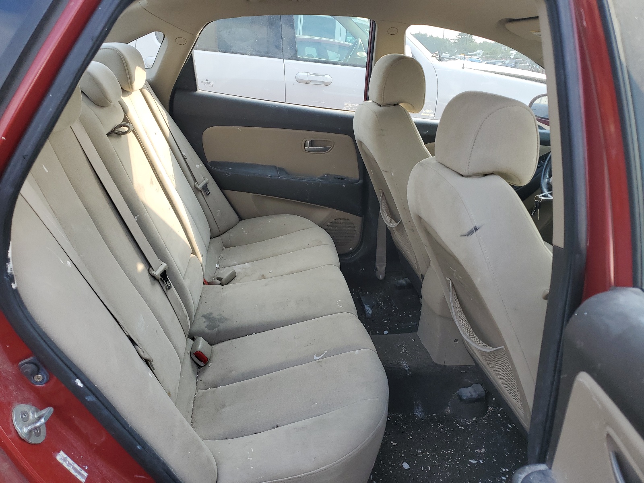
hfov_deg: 67.3
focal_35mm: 26
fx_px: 484
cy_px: 242
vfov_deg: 53.1
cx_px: 322
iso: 50
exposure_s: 1/455
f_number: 1.5
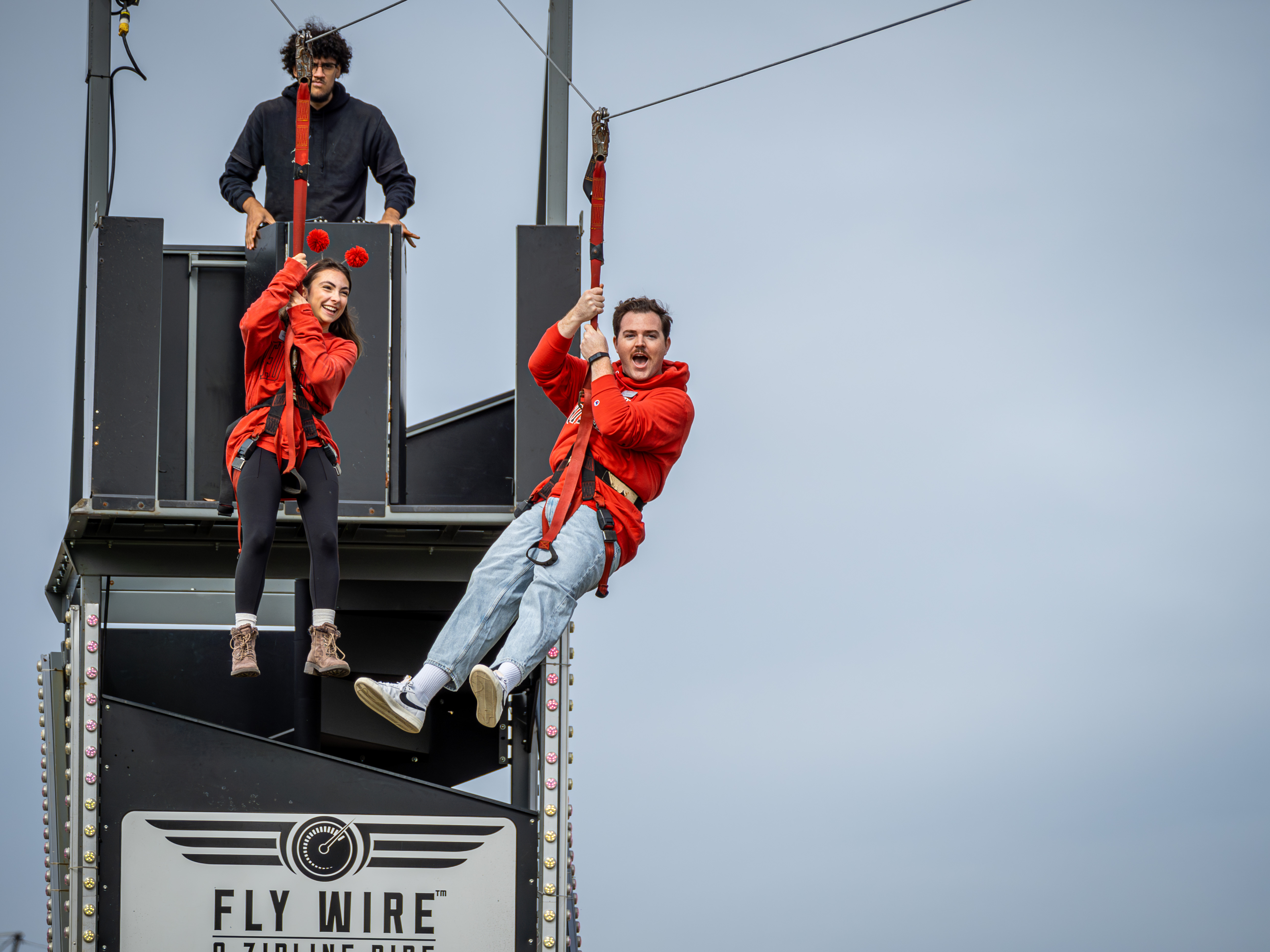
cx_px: 635
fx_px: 14345
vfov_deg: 3.8
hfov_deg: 5.1
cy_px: 476
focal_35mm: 391
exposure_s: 1/1000
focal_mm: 195
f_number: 5.6
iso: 200
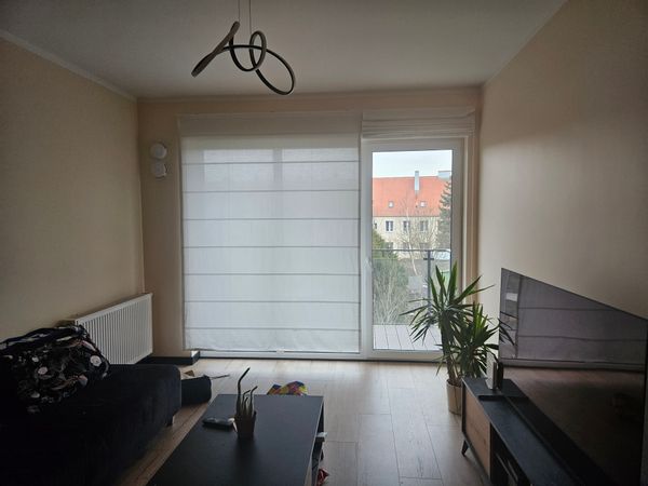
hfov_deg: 73.9
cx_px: 324
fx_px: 431
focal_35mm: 23
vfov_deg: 58.9
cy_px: 243
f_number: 1.8
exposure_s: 1/100
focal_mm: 5.4
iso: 160
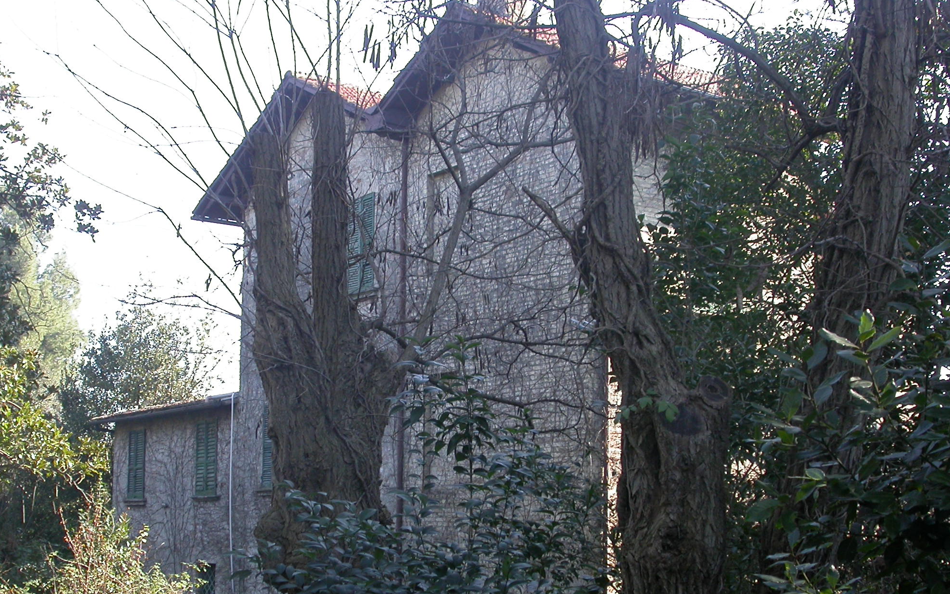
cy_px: 369
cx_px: 481
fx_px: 1450
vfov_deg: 23.1
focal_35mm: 56
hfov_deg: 36.3
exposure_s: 1/110
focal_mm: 9.6
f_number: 4
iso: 100
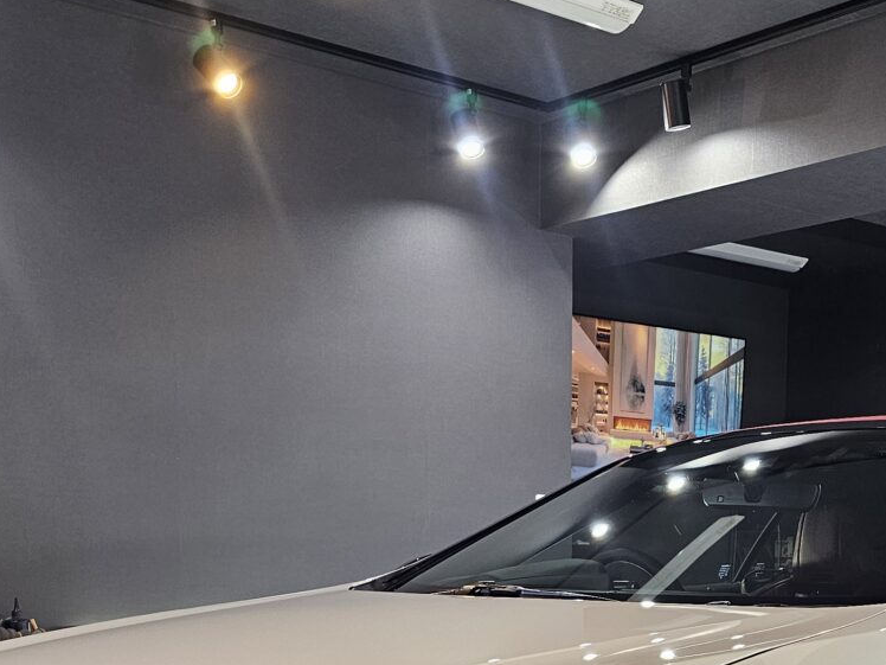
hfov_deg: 32.5
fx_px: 1510
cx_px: 582
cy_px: 789
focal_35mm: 59
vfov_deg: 22.9
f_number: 1.7
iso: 200
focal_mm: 6.3
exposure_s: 1/100
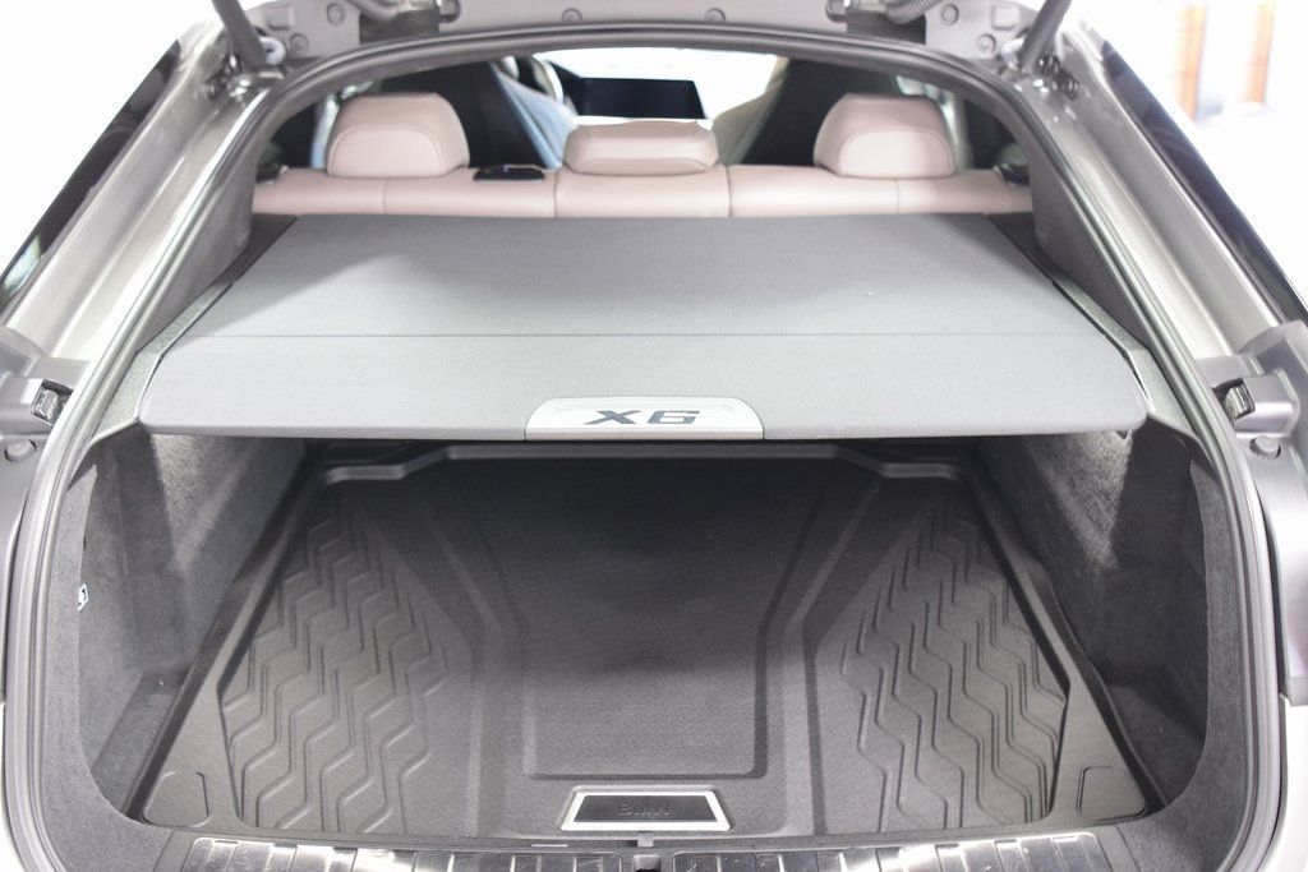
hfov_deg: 53.1
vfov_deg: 36.9
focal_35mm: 36
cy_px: 436
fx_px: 1308
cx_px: 654
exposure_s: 1/13
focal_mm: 24
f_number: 2.8
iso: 1600
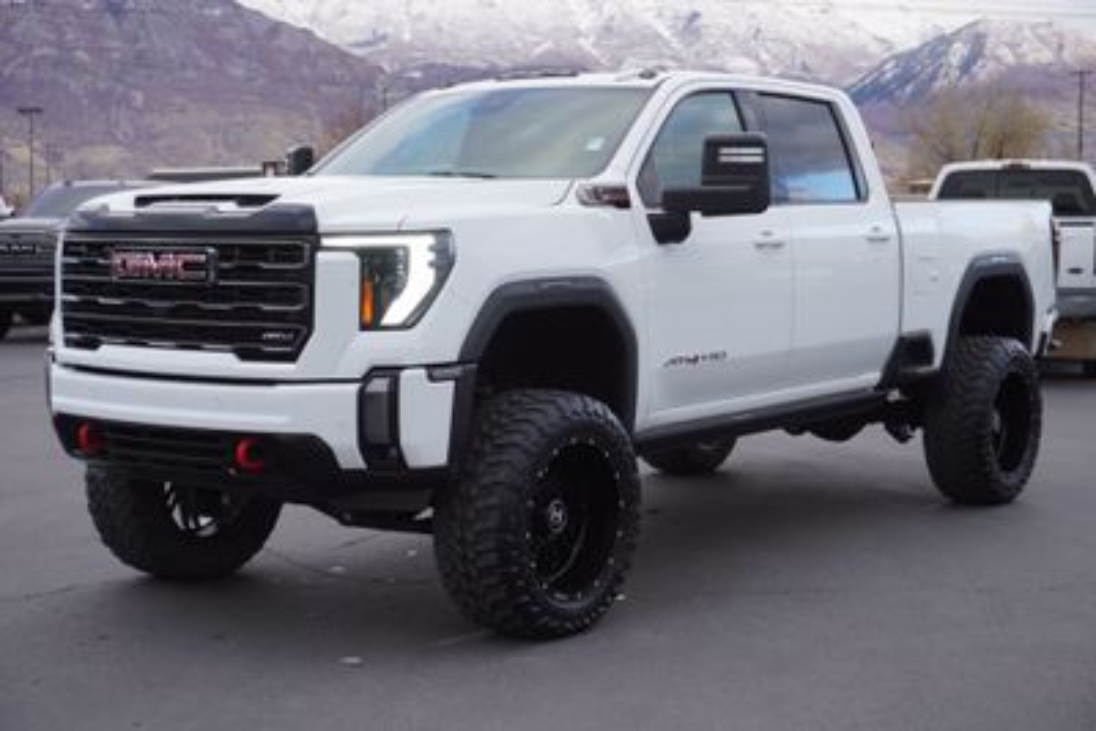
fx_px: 1782
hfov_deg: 34.2
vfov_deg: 23.2
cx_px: 548
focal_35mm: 58
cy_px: 366
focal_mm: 39
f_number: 5.6
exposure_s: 1/60
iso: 125
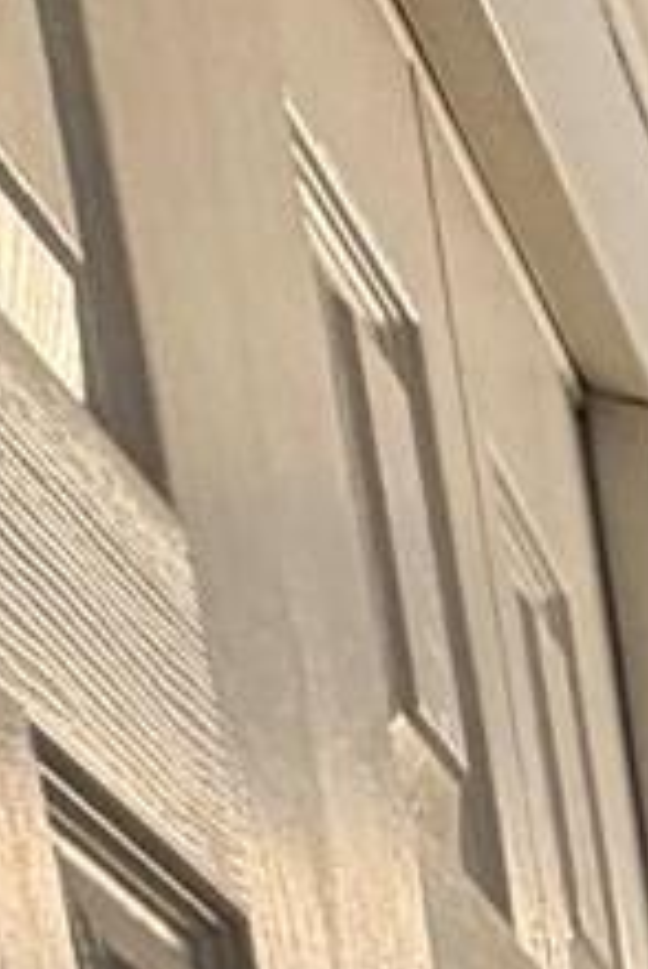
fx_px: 2857
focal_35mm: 106
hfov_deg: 6.4
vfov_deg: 13.2
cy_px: 2453
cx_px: 3244
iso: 160
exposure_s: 1/60
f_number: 2.2
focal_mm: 2.22
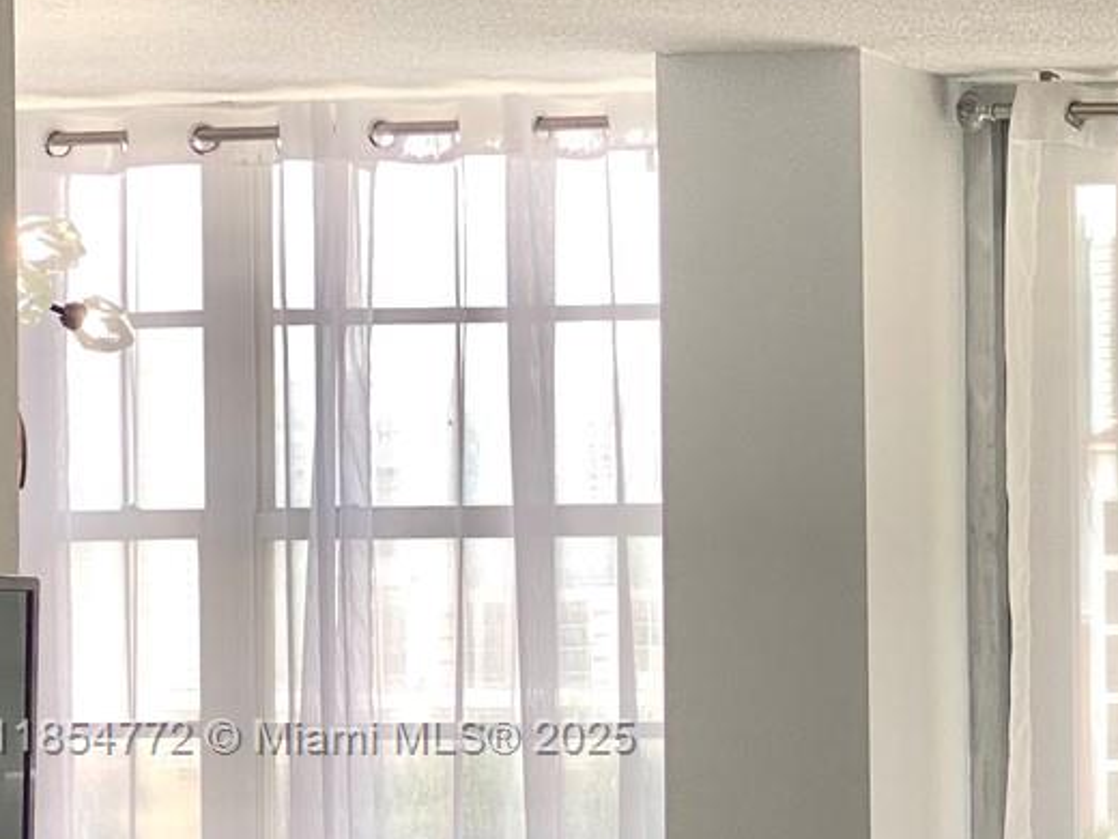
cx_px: 1666
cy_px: 740
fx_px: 5168
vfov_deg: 9.2
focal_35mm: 160
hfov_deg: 11.8
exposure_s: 1/140
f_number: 2
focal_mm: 6
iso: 20
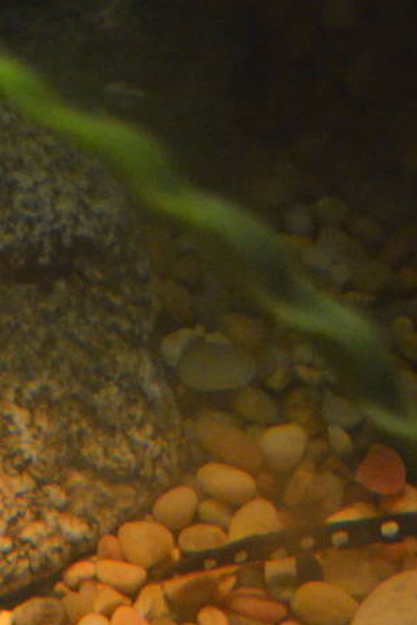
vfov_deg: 12.3
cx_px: -267
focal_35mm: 167
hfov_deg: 8.0
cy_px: 417
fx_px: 2901
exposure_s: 1/30
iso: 3200
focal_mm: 32
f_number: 4.8
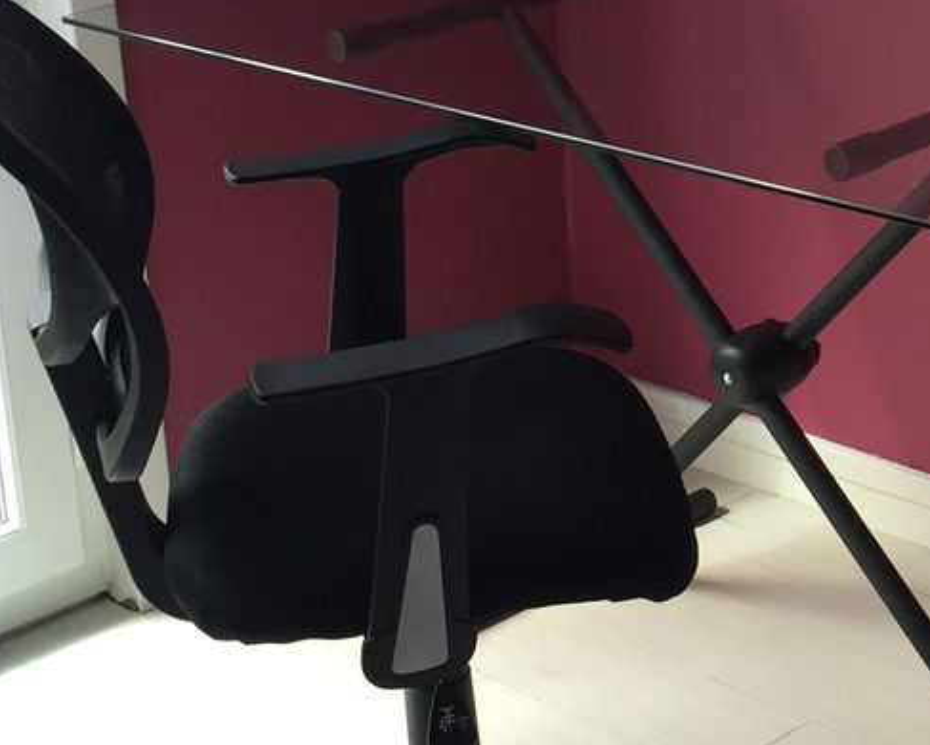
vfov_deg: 16.4
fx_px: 2561
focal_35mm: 93
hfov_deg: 19.8
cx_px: 989
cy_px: 151
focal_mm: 4.15
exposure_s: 1/100
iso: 50
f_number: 2.2
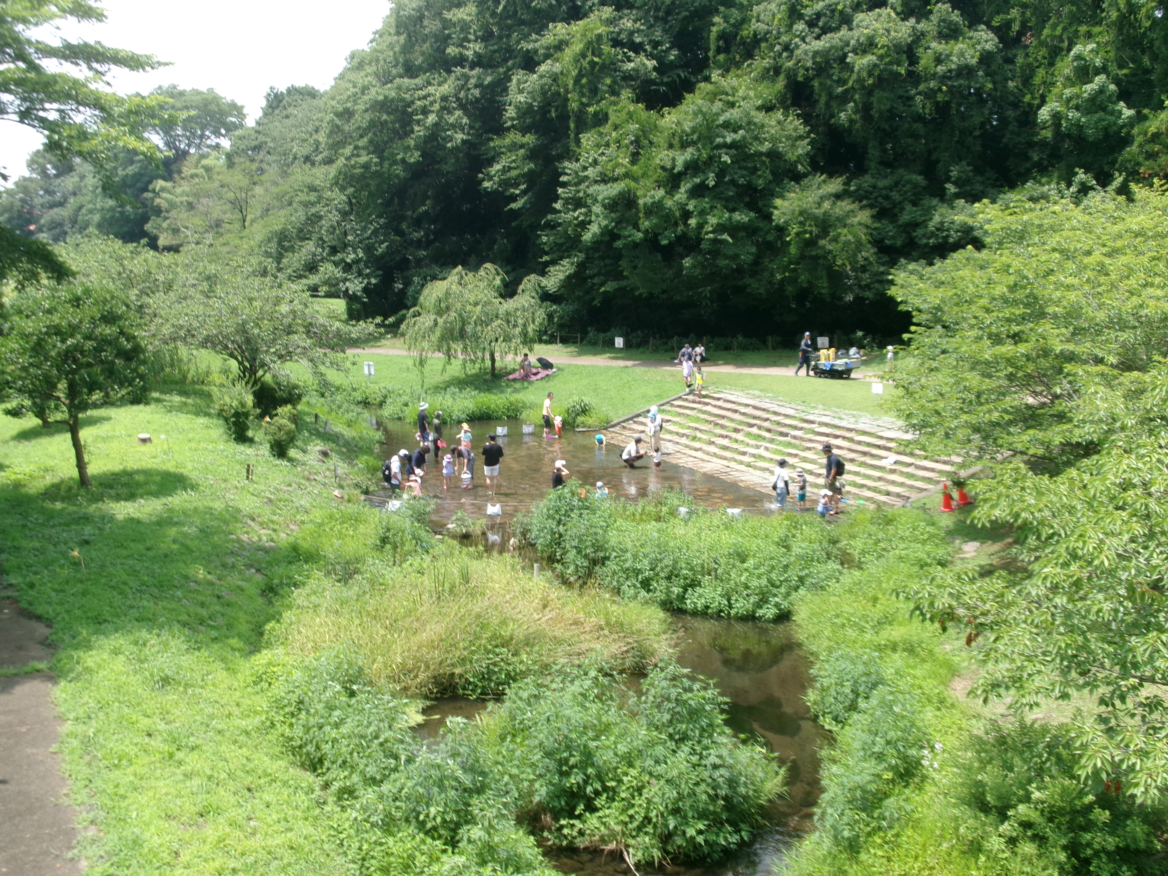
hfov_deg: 43.9
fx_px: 1451
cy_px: 438
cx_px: 584
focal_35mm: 43
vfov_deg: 33.6
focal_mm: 7.8
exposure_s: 1/42
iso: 100
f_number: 12.5
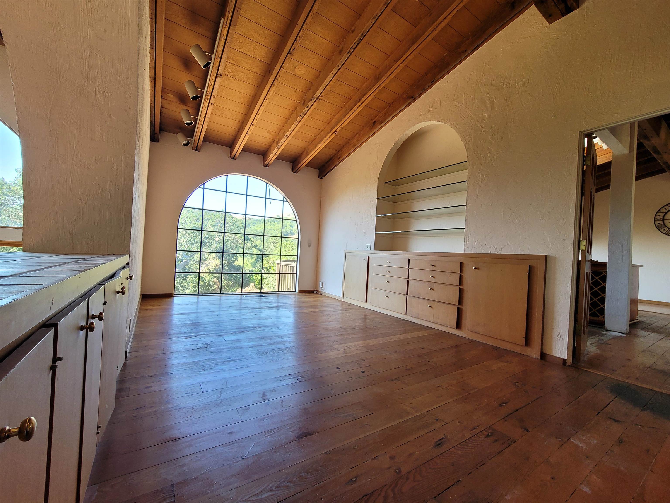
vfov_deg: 89.9
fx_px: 252
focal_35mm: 13
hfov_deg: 106.2
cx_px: 335
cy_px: 252
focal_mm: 2.2
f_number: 2.2
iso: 100
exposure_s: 1/120
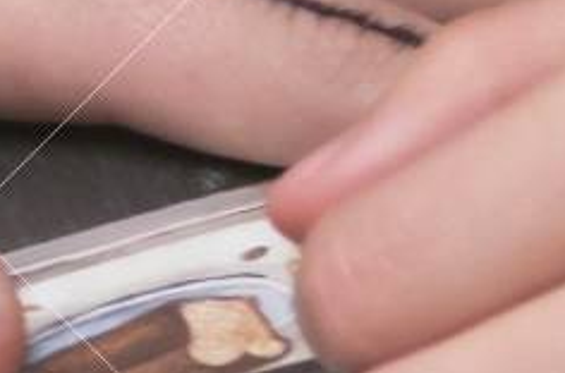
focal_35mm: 745
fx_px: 11661
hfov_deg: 2.8
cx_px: -38
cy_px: -302
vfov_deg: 1.8
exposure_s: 1/25
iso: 4000
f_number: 5.6
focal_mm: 90
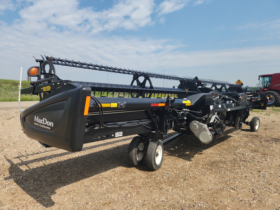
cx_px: 140
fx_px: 186
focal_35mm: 23
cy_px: 105
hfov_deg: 73.9
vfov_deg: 58.9
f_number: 1.8
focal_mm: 5.4
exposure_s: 1/1690
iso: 20
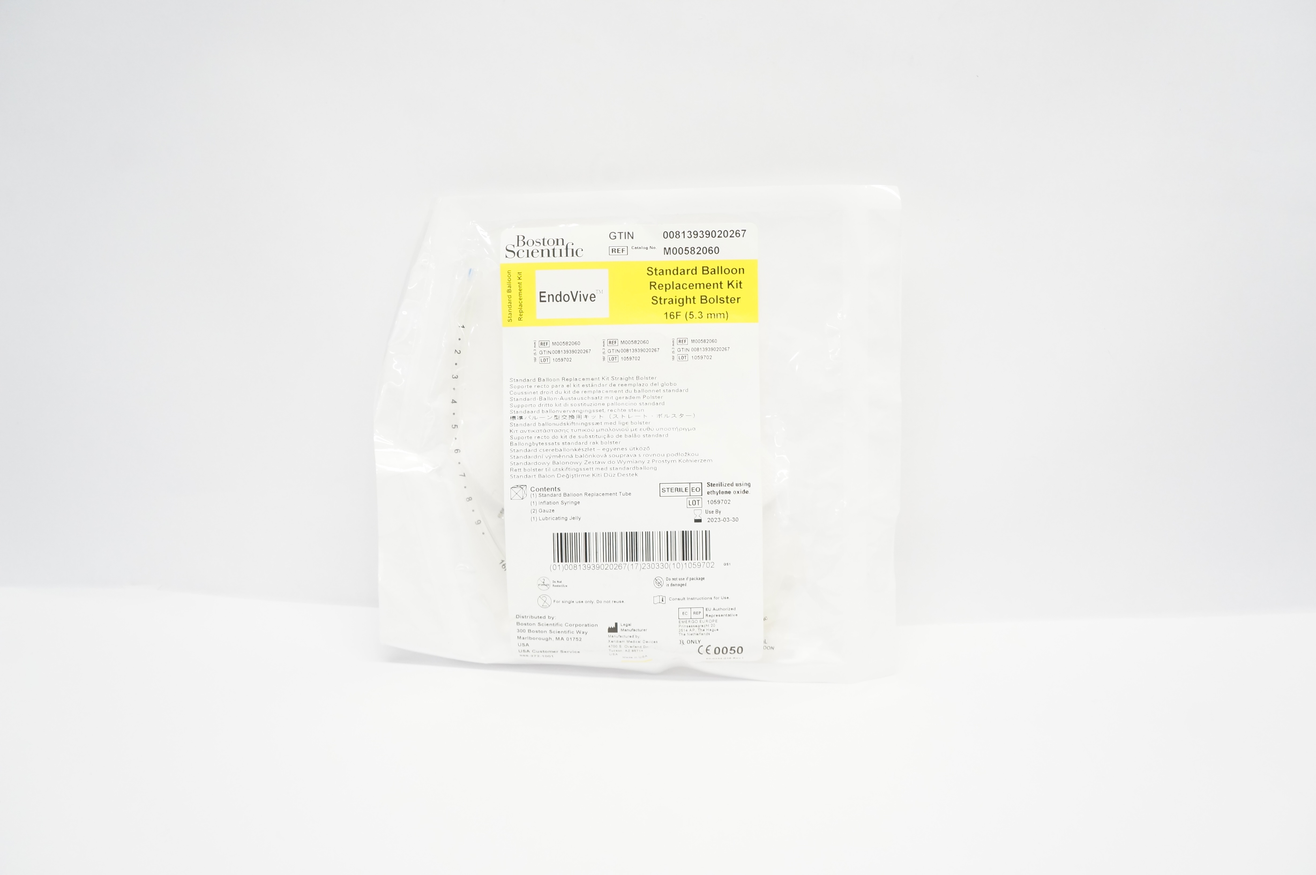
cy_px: 438
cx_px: 658
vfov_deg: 47.8
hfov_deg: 67.4
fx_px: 986
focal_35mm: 27
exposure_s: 1/60
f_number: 6.3
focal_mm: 18
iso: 800
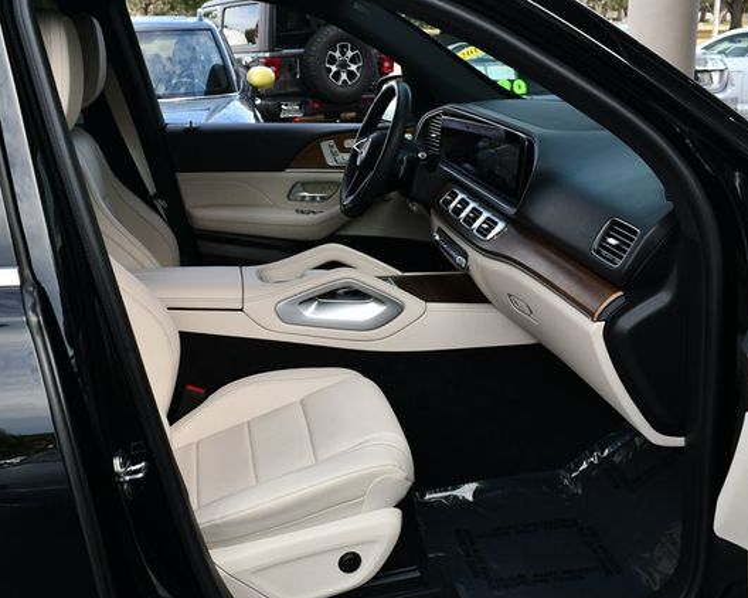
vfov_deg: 36.5
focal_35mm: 41
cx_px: 339
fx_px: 907
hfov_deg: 44.8
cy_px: 302
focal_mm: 18
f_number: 5.6
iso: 220
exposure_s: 1/250
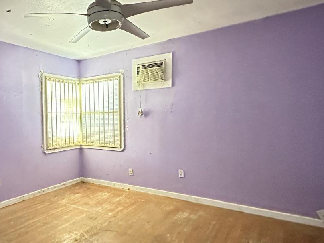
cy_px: 130
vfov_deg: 53.0
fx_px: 243
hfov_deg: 63.2
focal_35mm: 26
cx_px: 79
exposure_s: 1/30
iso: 2000
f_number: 2.2
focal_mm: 2.22
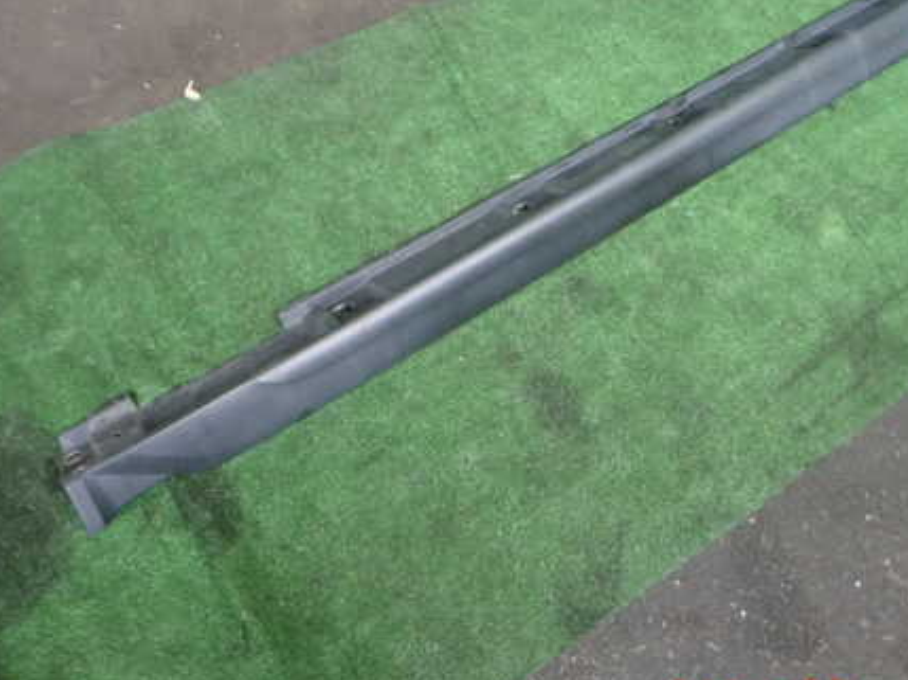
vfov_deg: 40.3
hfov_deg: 52.5
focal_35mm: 35
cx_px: 519
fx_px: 917
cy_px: 252
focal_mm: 4.5
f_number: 2
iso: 250
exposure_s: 1/100
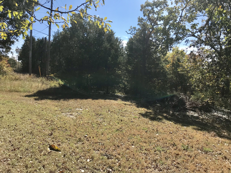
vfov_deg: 49.7
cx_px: 116
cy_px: 86
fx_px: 187
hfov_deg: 63.4
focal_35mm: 28
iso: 20
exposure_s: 1/2083
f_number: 1.8
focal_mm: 3.99
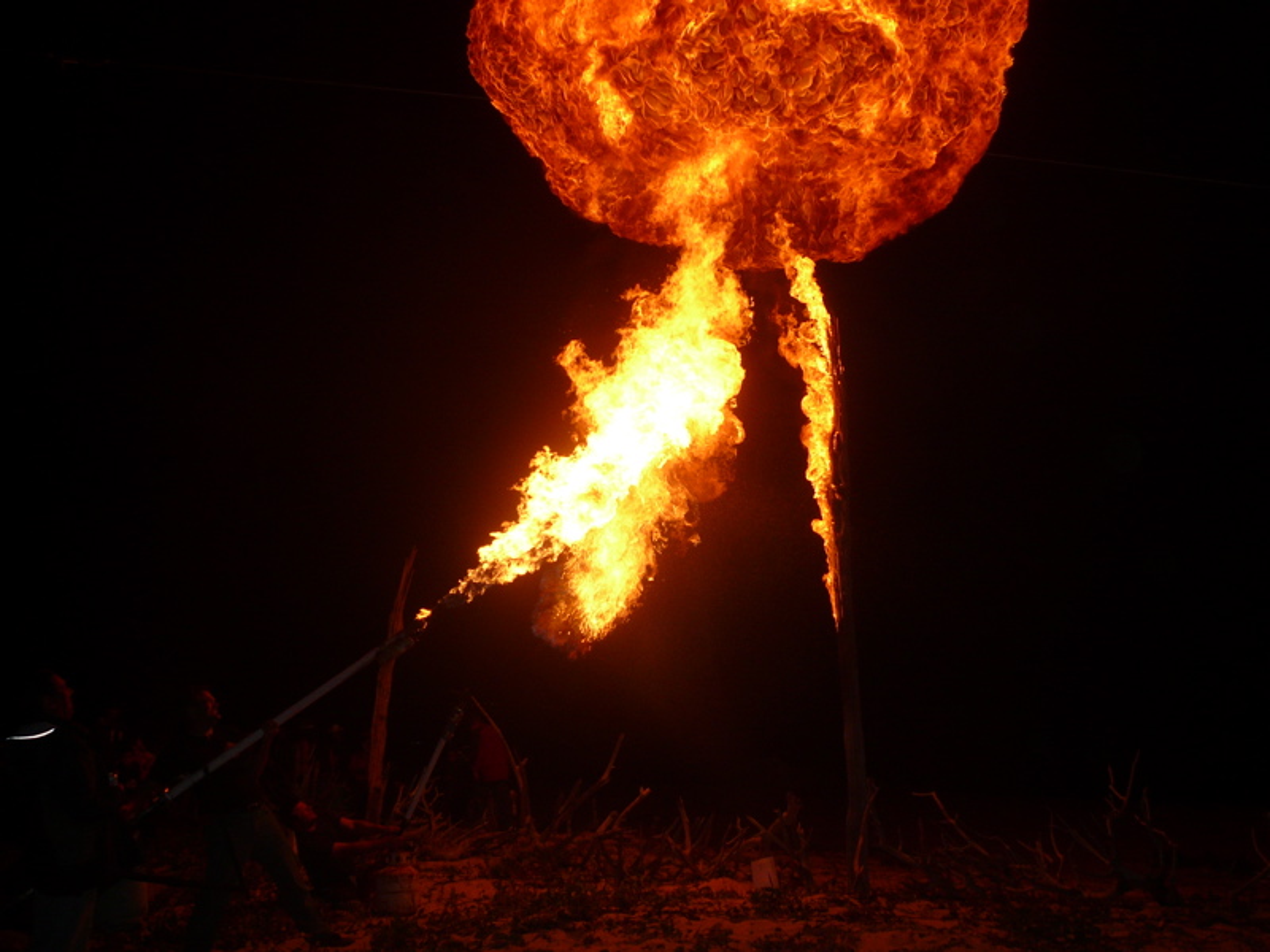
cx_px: 635
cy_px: 476
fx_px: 1174
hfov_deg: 56.8
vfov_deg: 44.2
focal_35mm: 32
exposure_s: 1/500
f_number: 2.9
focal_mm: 5.2
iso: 100
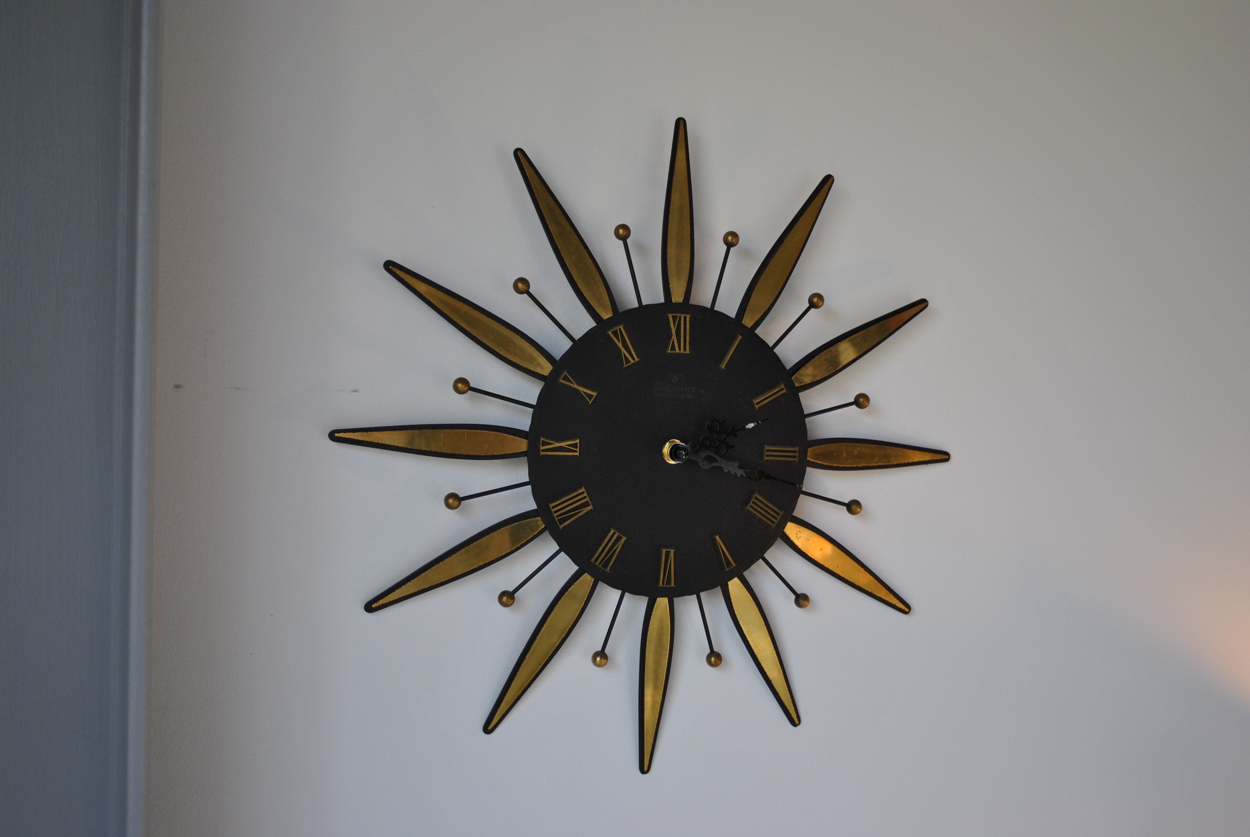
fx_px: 1564
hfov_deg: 43.6
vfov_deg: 29.9
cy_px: 418
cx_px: 625
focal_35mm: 45
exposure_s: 1/60
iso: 200
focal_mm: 30
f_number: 4.5
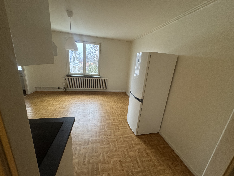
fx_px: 95
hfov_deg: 102.1
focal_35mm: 14
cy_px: 88
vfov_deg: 85.7
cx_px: 117
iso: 200
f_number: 2.2
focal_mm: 2.22
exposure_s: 1/50
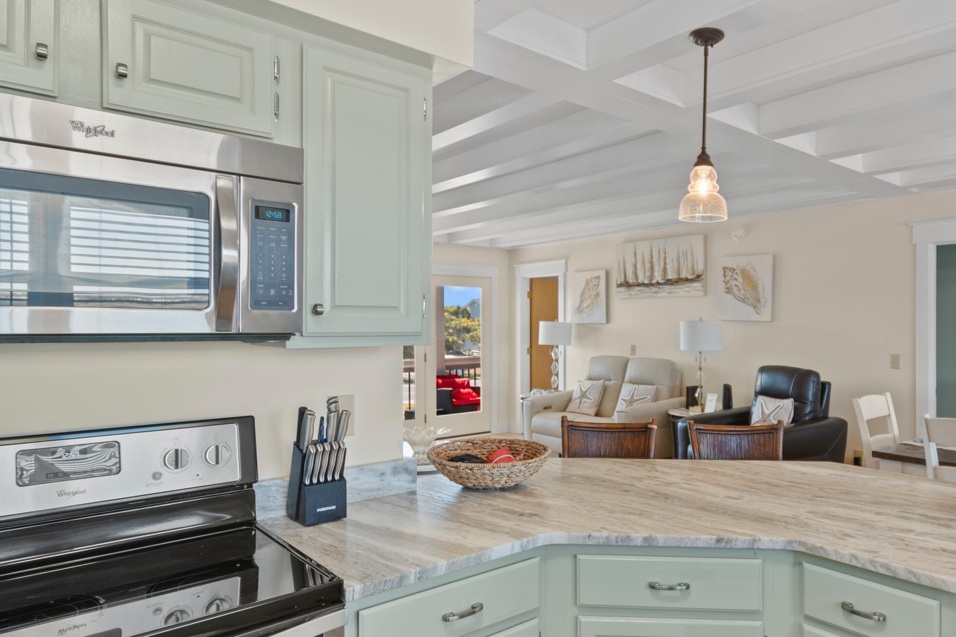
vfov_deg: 55.0
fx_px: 611
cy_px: 343
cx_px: 607
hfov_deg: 74.6
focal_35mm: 23
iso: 100
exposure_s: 1/1.25
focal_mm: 10
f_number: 4.5
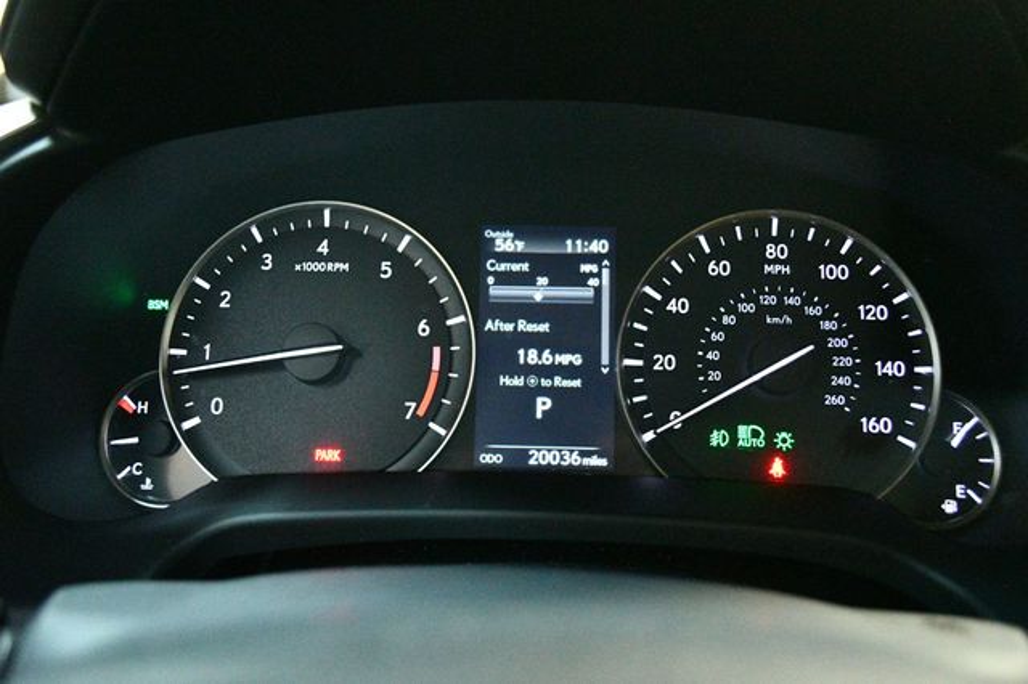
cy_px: 342
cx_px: 514
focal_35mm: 33
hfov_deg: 57.2
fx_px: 942
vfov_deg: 39.9
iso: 12800
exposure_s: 1/50
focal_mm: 22
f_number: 3.8
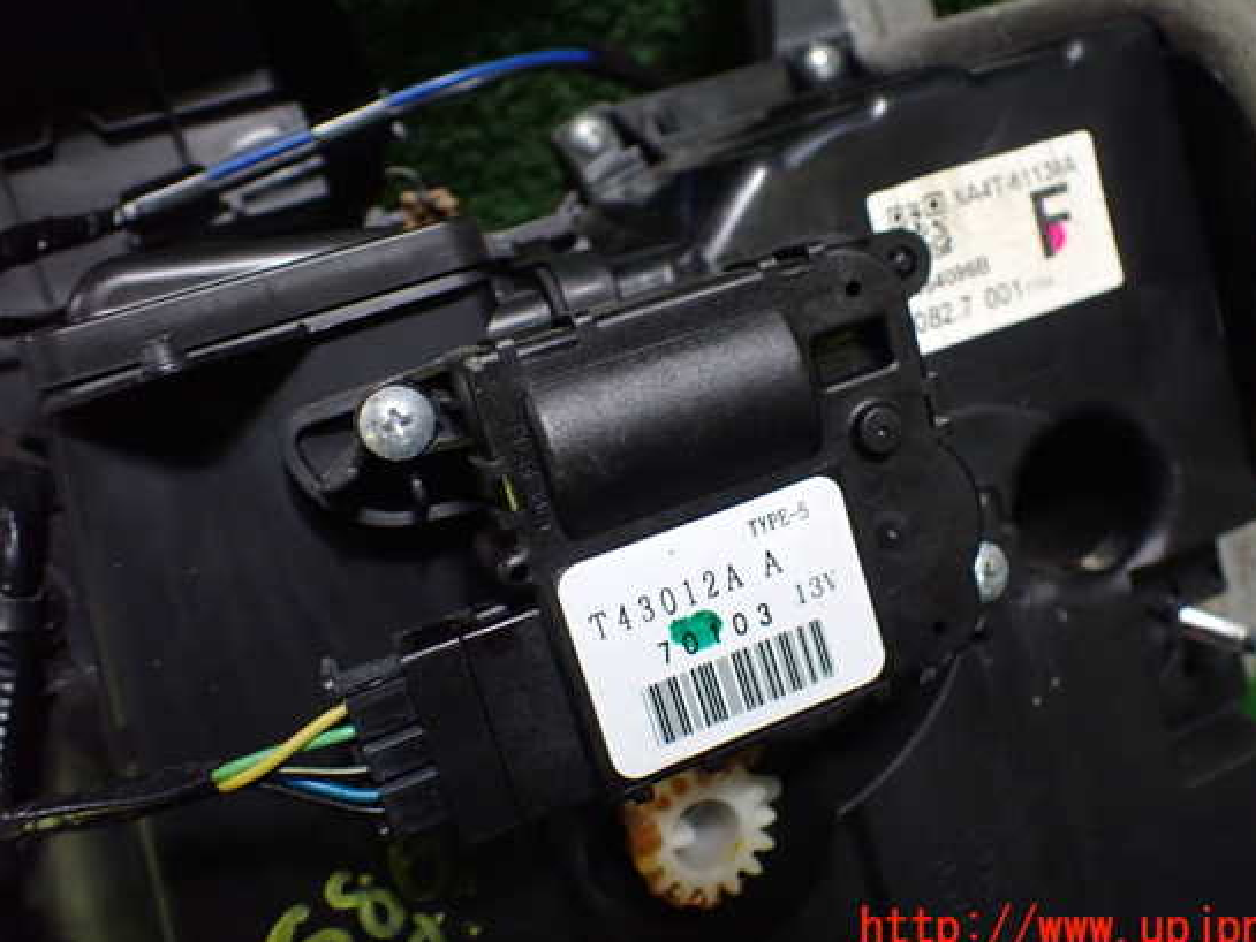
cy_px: 440
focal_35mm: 33
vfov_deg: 42.9
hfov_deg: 55.2
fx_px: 1198
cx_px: 689
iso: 800
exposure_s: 1/125
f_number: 2.3
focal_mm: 5.4
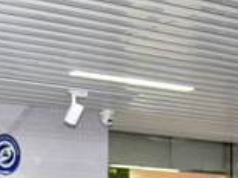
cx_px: -170
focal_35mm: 134
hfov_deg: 13.4
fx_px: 921
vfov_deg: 9.9
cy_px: 404
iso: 250
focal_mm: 27
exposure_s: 1/160
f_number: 2.8
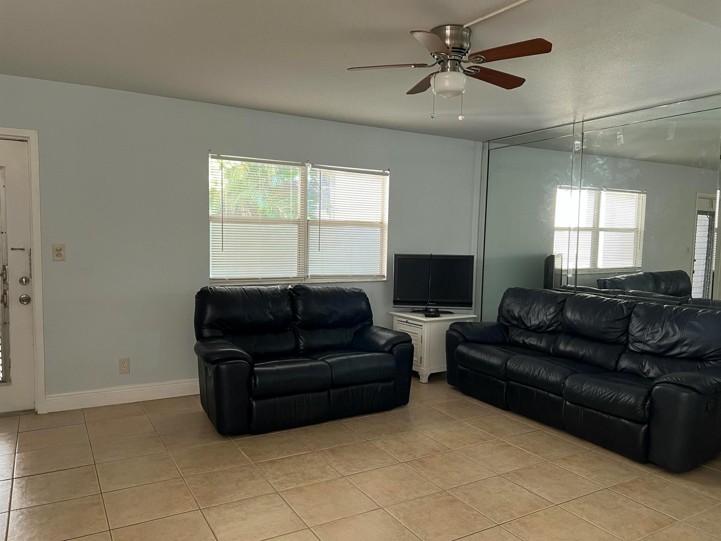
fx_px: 542
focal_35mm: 26
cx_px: 360
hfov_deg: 67.3
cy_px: 270
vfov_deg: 53.1
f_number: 1.5
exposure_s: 1/60
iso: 160
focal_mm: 5.7
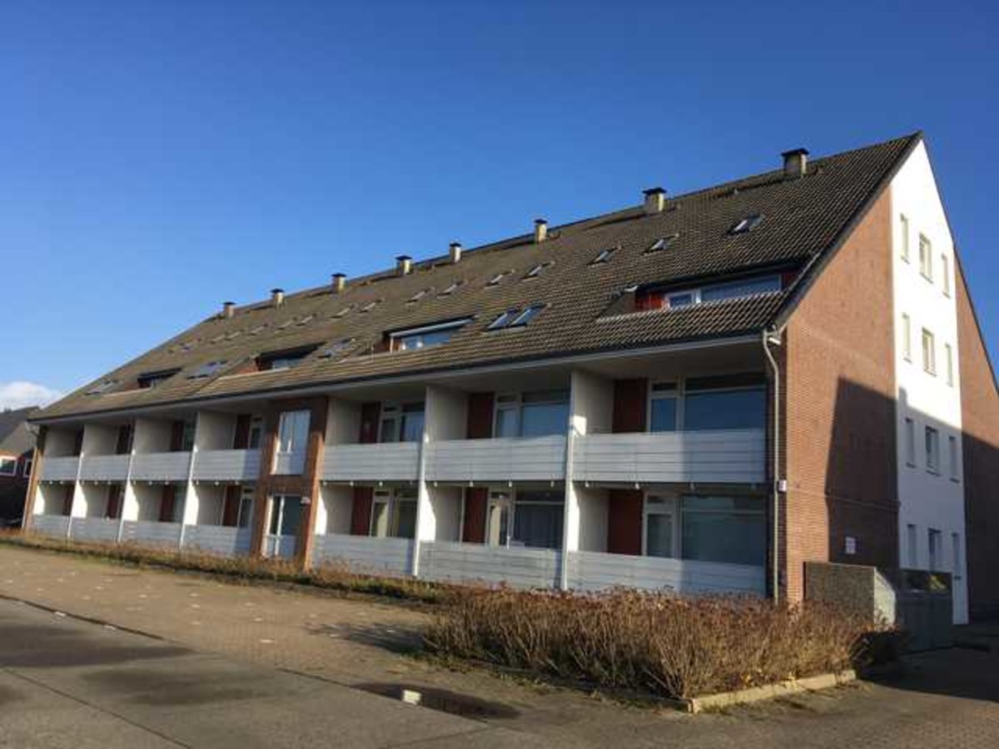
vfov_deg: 48.2
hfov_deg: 61.7
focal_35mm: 29
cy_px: 374
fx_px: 837
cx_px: 500
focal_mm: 4.15
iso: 25
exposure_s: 1/999
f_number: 2.2
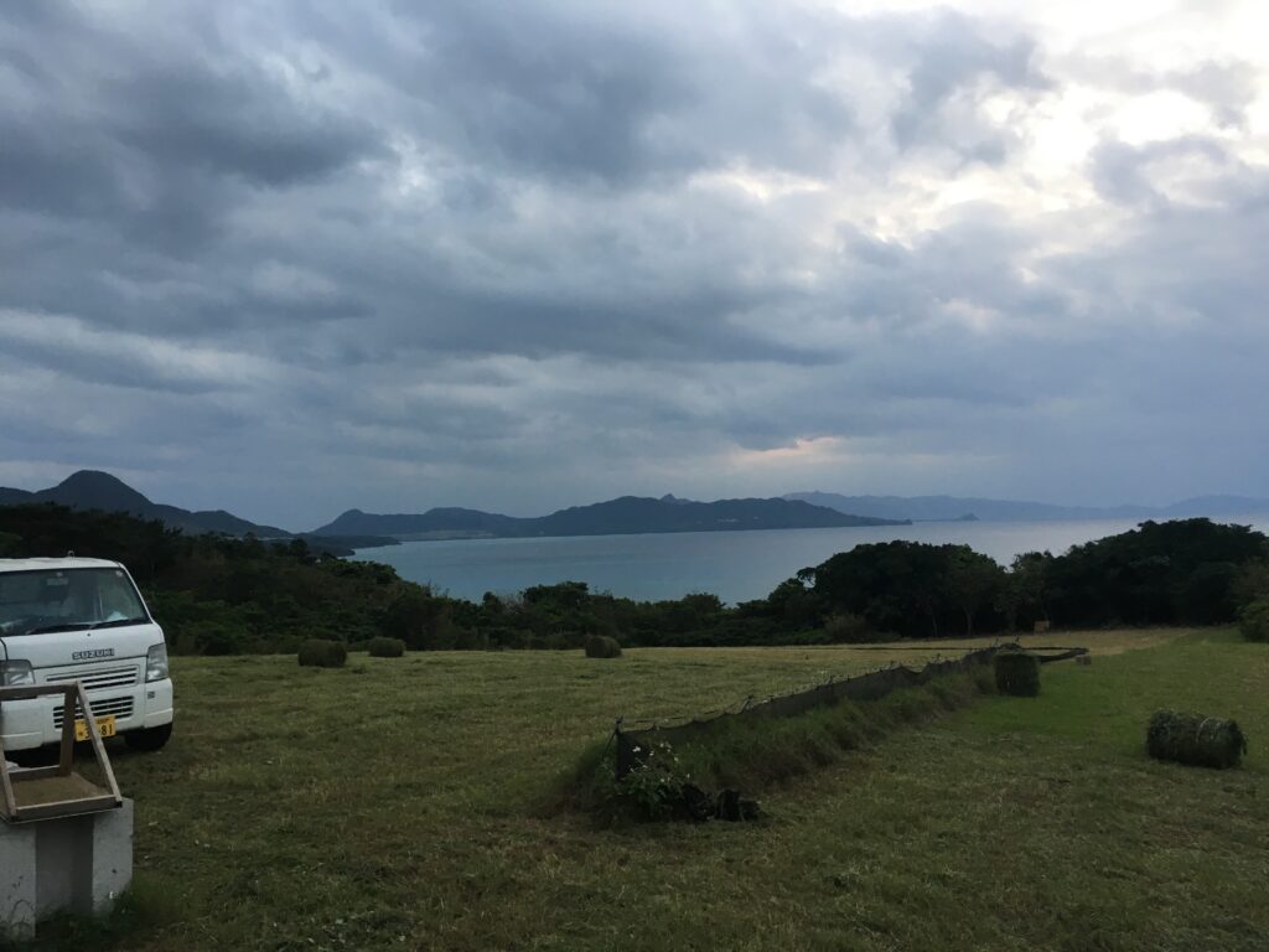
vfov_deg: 48.2
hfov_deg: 61.7
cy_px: 476
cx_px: 634
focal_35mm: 29
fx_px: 1063
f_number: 2.2
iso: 32
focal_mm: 4.15
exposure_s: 1/30
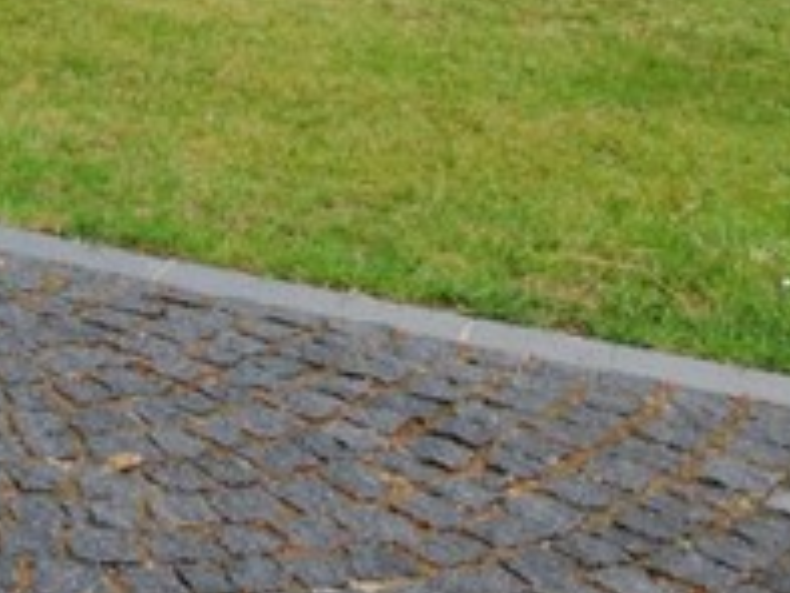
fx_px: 2329
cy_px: -397
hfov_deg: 17.4
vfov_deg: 13.4
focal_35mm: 102
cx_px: -381
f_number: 3.5
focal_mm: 5.4
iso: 100
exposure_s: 1/640
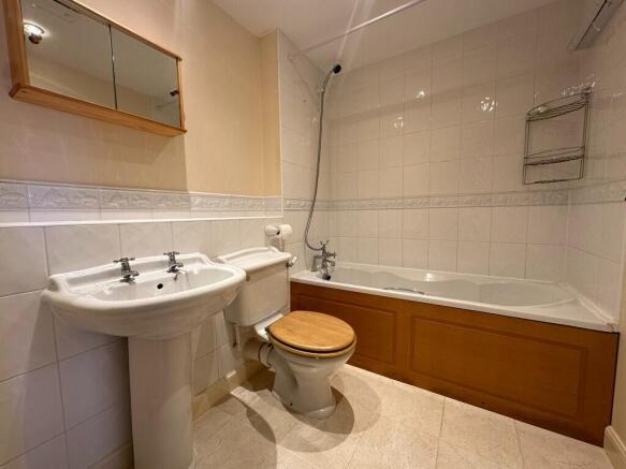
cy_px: 234
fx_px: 253
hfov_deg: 102.1
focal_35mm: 14
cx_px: 313
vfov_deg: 85.7
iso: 100
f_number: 2.2
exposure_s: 1/100
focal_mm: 2.22
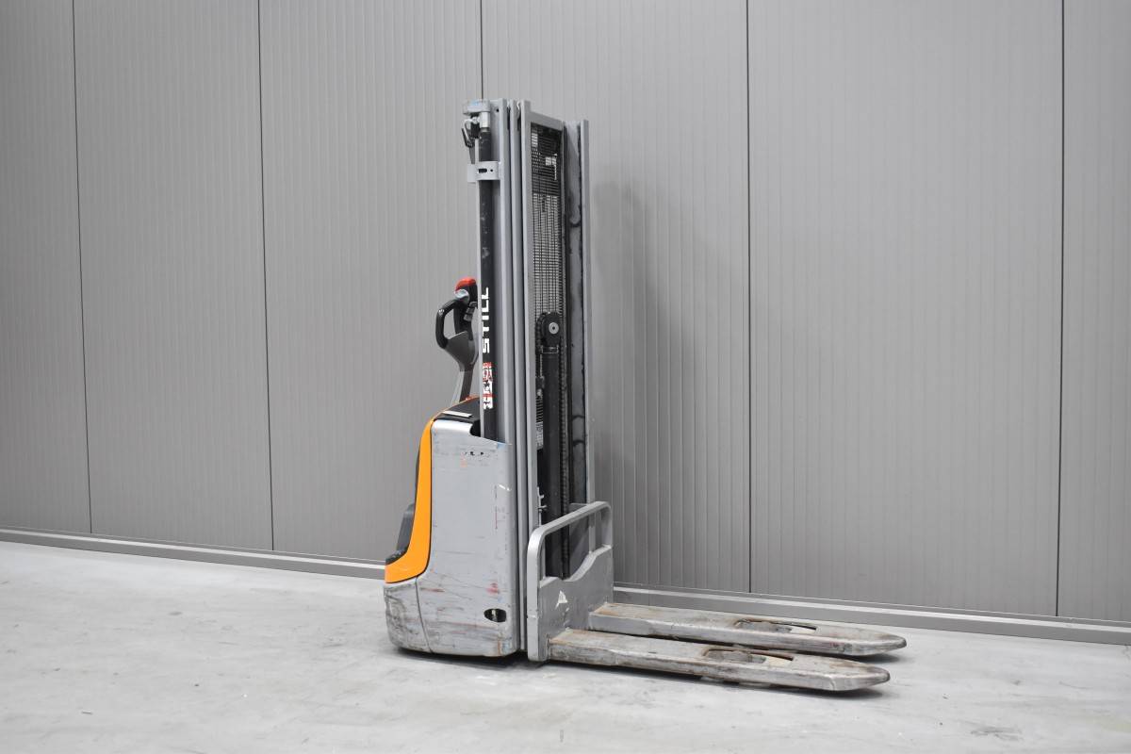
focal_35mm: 38
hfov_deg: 51.3
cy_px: 377
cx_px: 566
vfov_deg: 35.5
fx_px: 1178
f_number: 4.5
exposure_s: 1/50
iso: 1600
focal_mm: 25
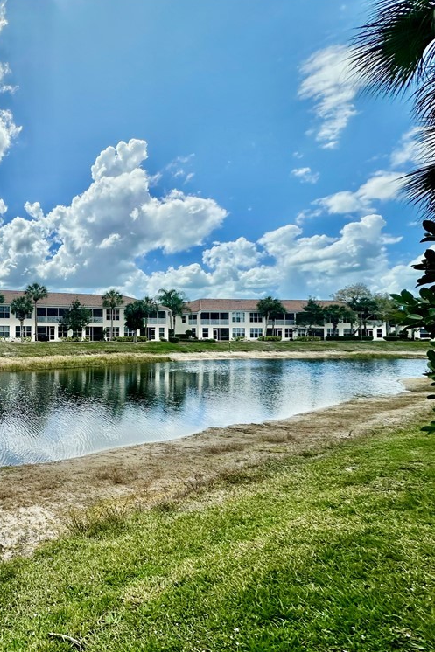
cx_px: -11
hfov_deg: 49.1
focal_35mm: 20
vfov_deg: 84.0
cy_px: 328
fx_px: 363
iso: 50
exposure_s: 1/3731
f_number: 2.2
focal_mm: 2.22
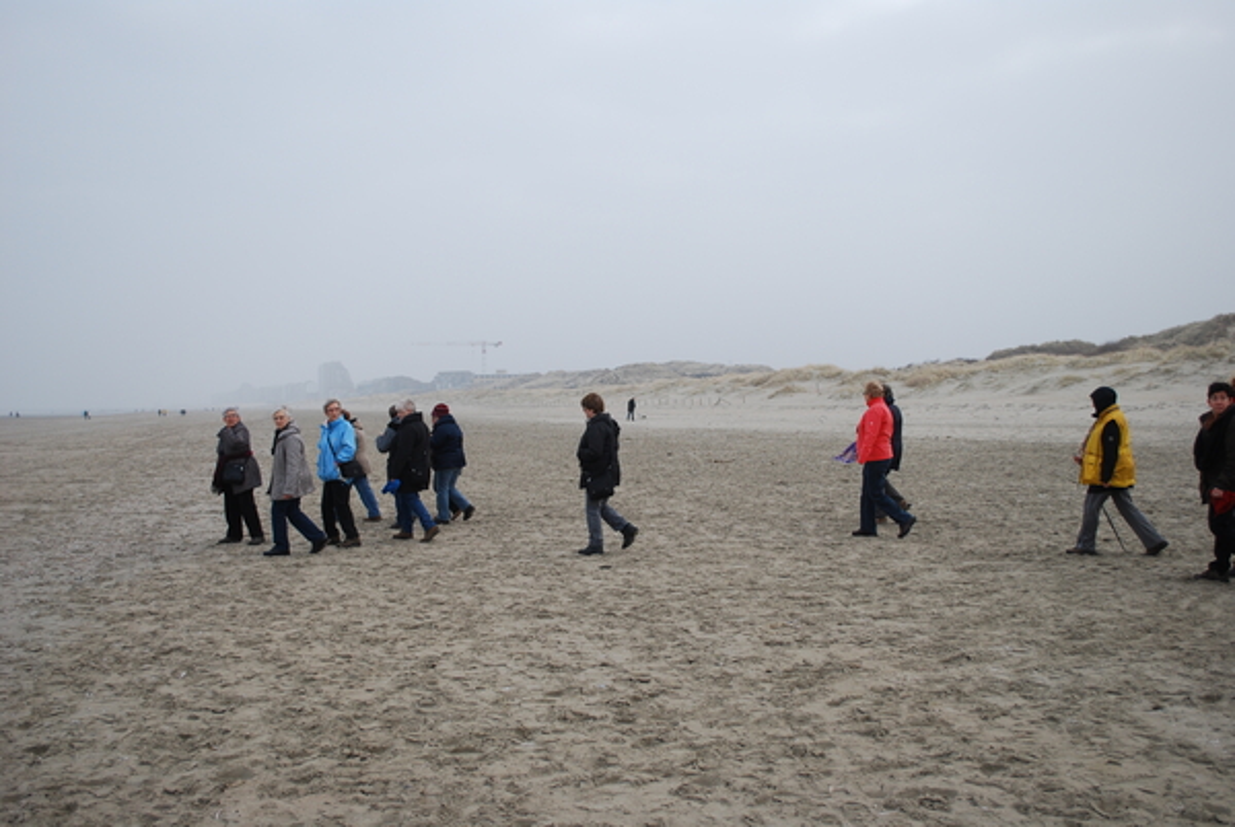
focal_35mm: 36
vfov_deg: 37.0
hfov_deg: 53.1
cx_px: 618
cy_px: 414
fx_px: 1237
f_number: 4.2
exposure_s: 1/800
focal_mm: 24
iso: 200
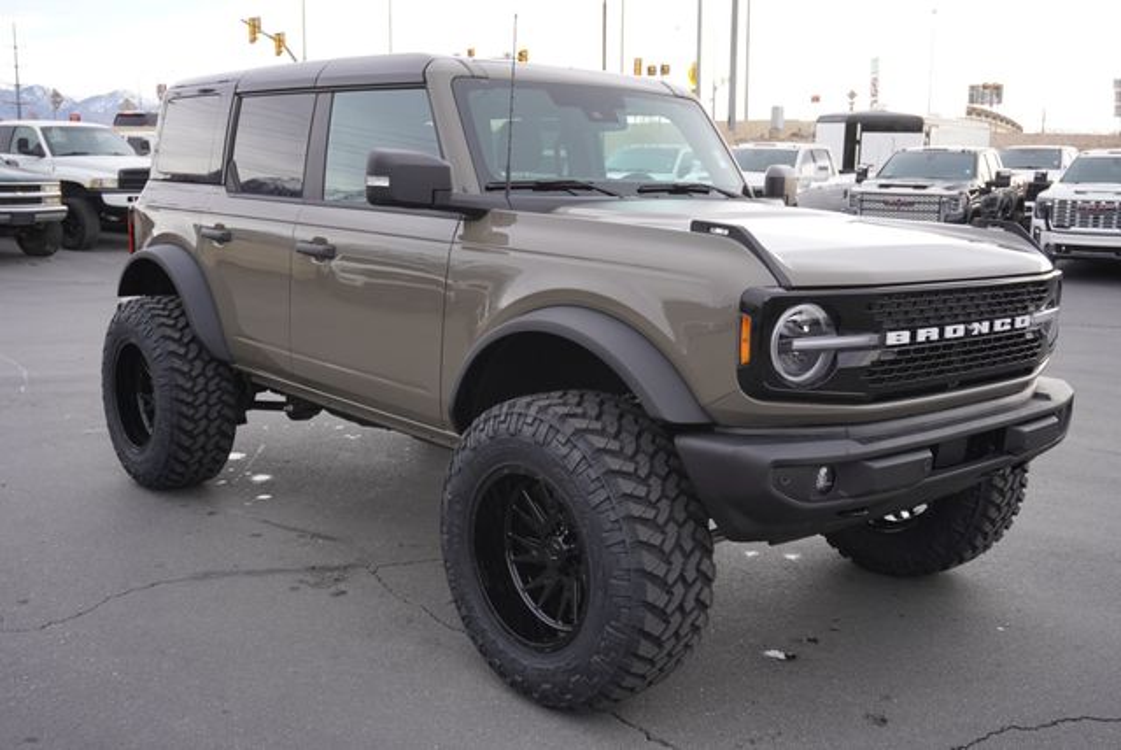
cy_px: 375
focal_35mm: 36
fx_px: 1122
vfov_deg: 36.9
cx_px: 560
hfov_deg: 53.1
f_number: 5.6
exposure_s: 1/100
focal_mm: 24
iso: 100
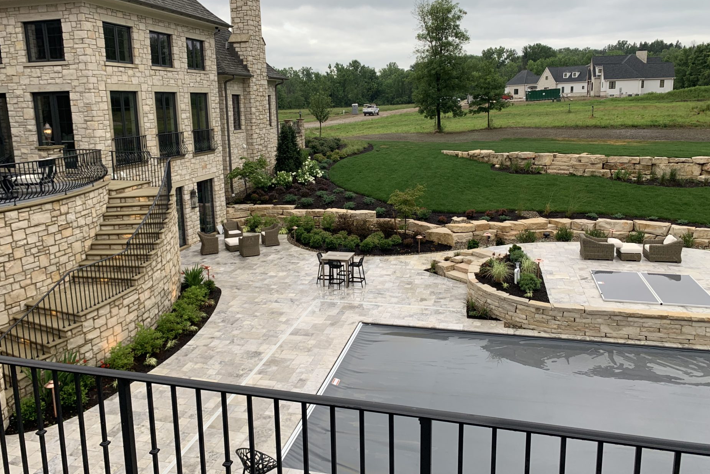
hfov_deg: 65.5
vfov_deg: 46.3
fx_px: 552
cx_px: 356
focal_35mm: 28
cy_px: 203
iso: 25
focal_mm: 4.25
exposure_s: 1/374
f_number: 1.8
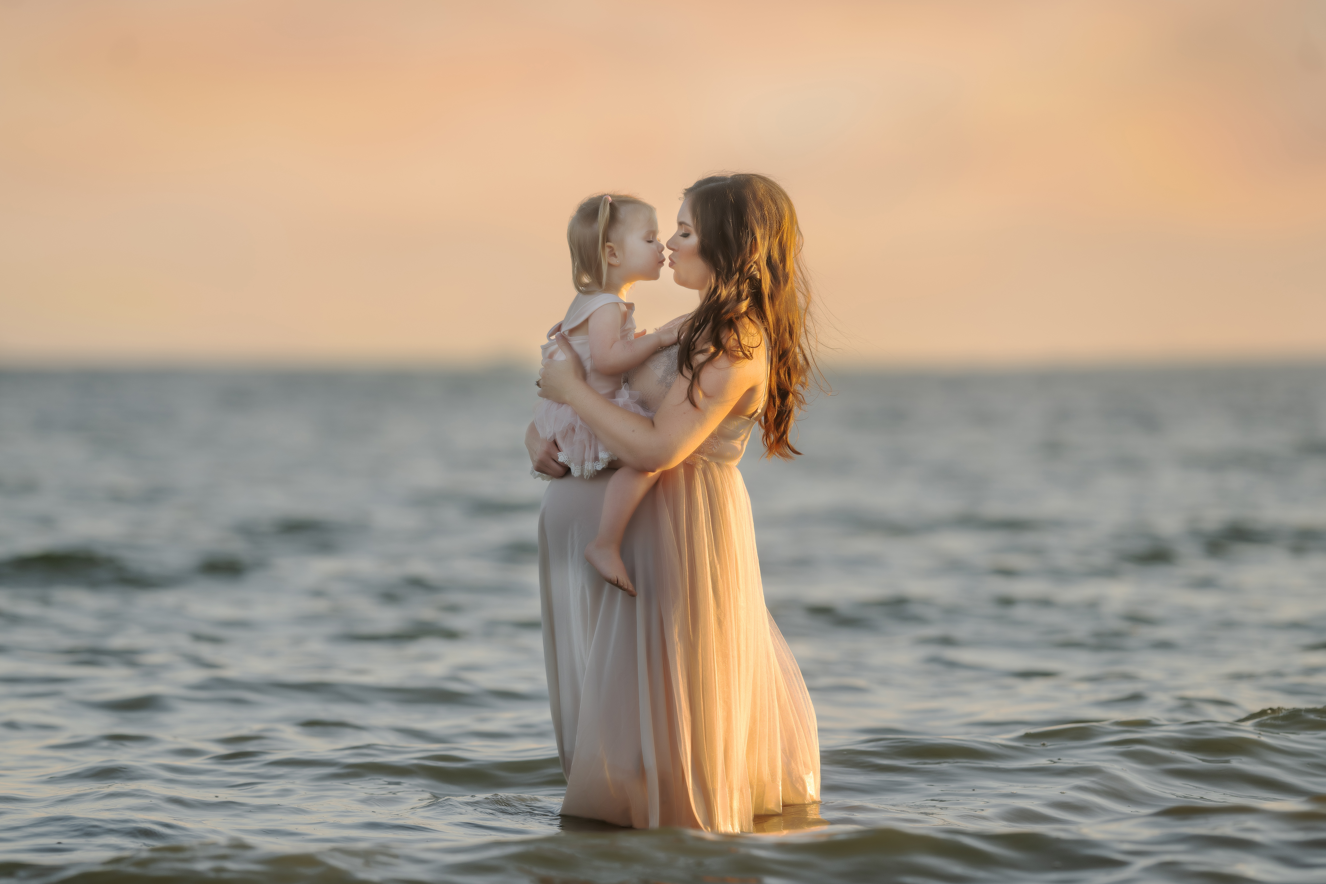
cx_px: 663
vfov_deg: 6.6
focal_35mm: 208
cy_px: 430
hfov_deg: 9.9
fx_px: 7661
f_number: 2.8
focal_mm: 200
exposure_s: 1/800
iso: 100
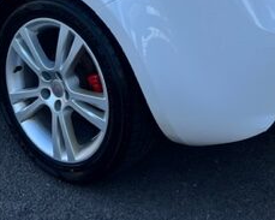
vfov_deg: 20.1
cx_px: 92
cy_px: -50
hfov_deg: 26.6
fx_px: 578
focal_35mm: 71
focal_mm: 5.7
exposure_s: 1/873
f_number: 1.5
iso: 50
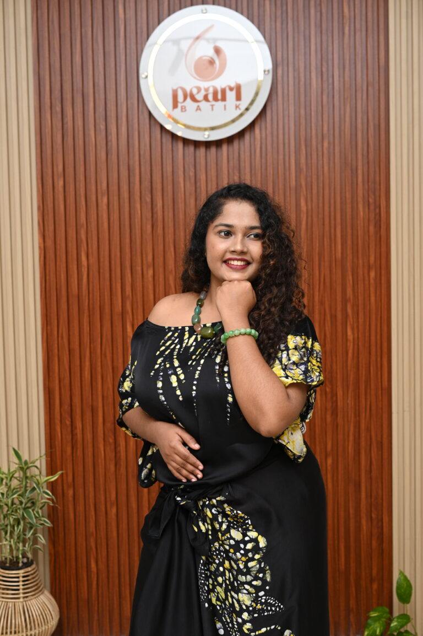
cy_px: 318
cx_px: 212
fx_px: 882
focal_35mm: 50
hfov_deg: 27.0
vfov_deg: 39.6
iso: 1250
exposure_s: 1/125
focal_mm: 50
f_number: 5
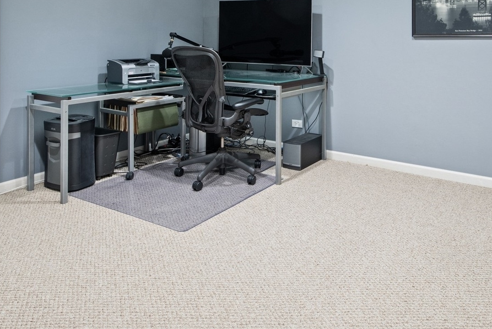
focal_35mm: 29
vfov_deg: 42.8
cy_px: 63
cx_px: 313
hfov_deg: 62.6
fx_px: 396
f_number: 8
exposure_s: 1/5
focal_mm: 16
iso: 400
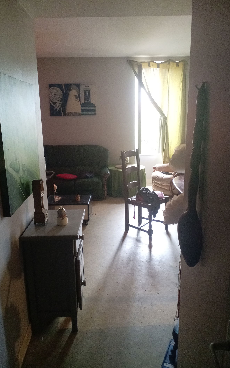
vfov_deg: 64.6
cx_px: 117
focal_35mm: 29
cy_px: 185
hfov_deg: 43.2
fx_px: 291
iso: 1500
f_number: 1.8
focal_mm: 4.05
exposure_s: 1/33.3
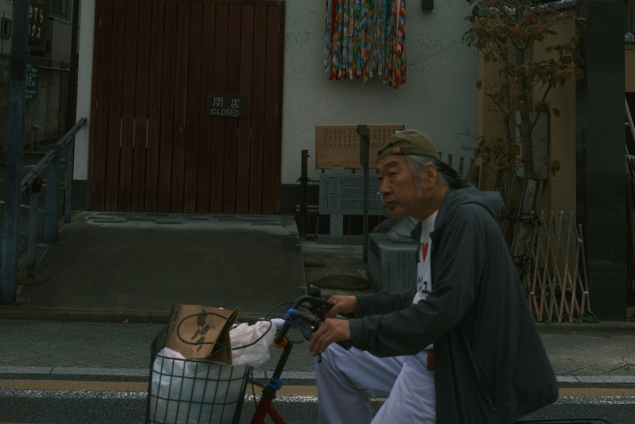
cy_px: 212
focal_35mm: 41
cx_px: 318
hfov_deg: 47.4
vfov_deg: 32.6
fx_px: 723
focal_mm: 27
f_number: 5.6
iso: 320
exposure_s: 1/2400
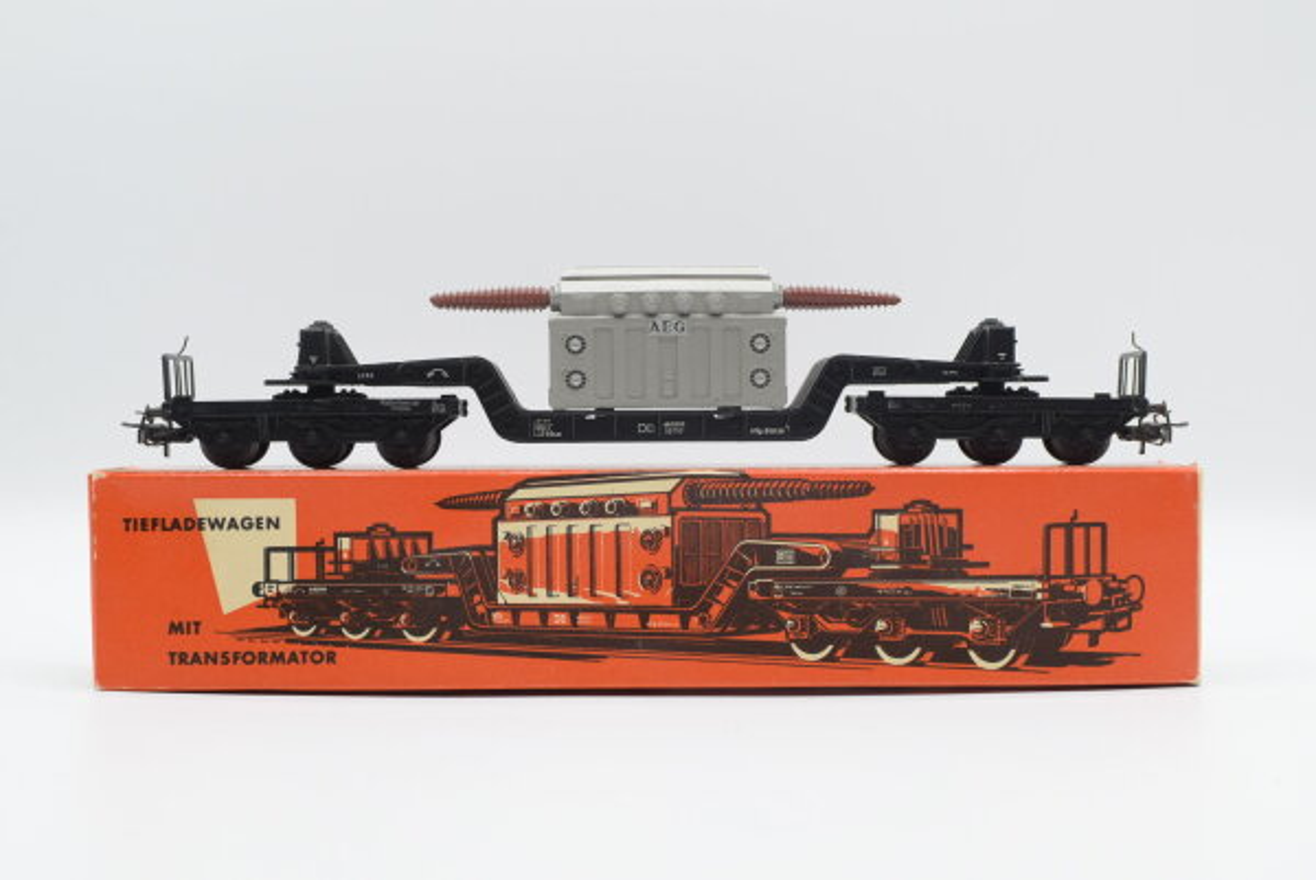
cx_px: 658
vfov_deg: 25.8
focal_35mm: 52
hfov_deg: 37.8
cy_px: 440
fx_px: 1920
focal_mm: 35
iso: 320
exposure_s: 1/125
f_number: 8
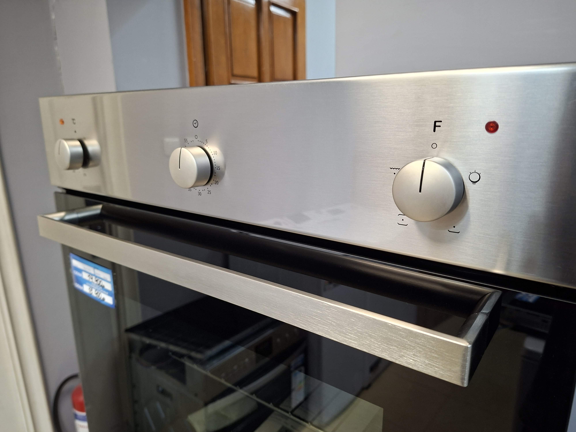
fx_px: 383
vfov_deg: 58.9
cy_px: 216
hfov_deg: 73.9
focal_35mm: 23
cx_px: 288
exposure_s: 1/50
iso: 320
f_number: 1.8
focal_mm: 5.54
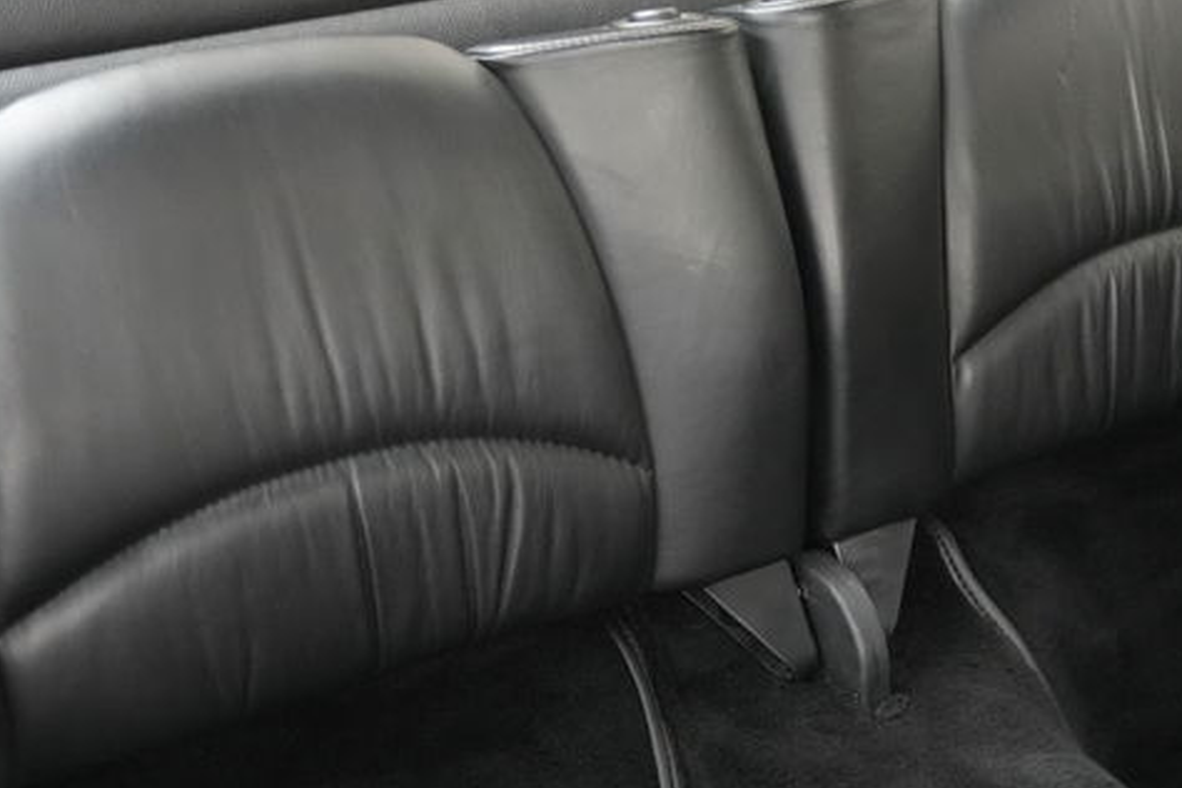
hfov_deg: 29.3
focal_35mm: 68
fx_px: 2232
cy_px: 608
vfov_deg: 19.8
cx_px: 858
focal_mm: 28
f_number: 2.8
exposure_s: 1/50
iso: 3200
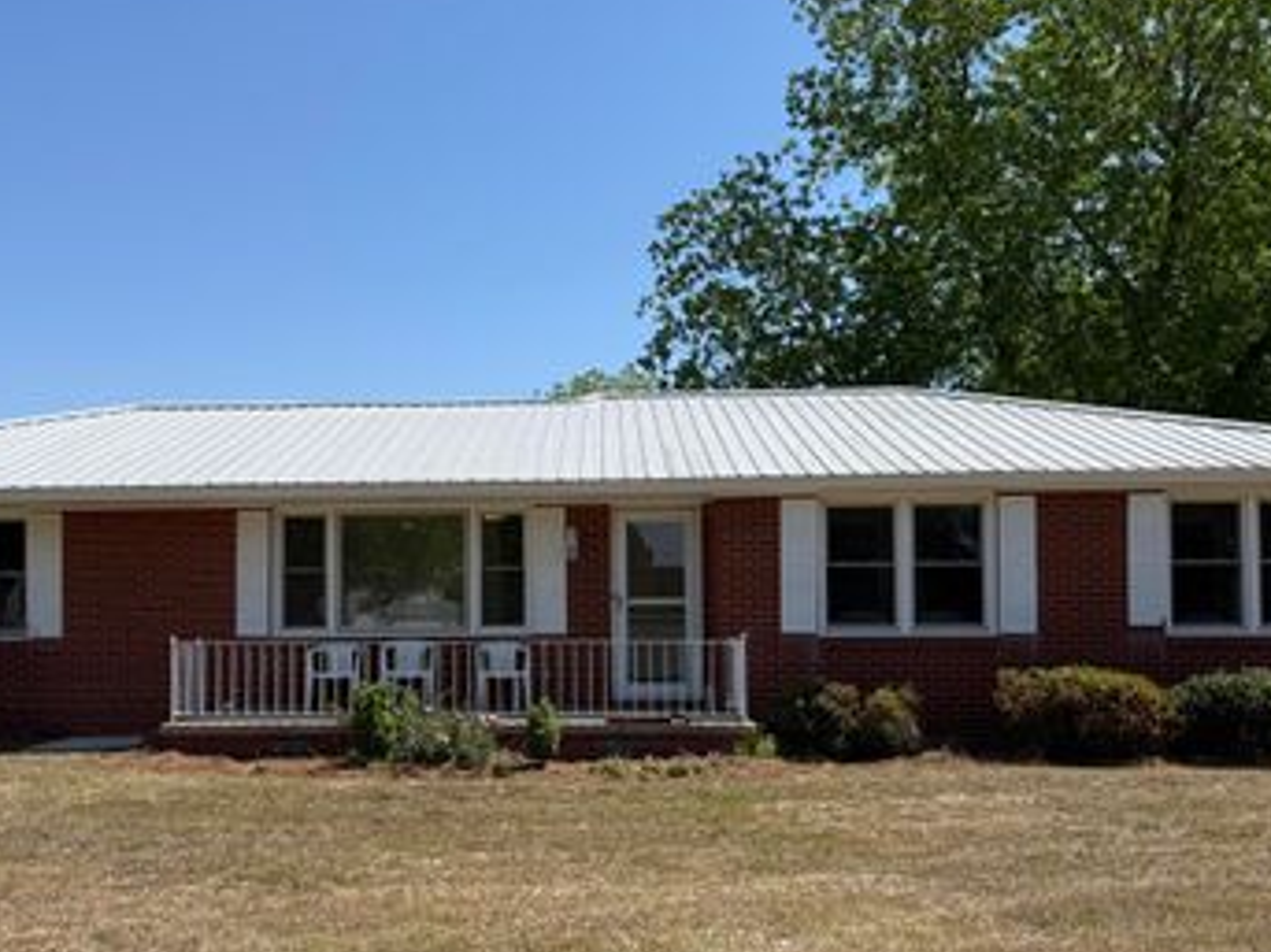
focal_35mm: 35
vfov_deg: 40.5
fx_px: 1285
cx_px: 522
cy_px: 580
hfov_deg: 52.4
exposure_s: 1/4975
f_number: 1.78
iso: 80
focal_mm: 6.76
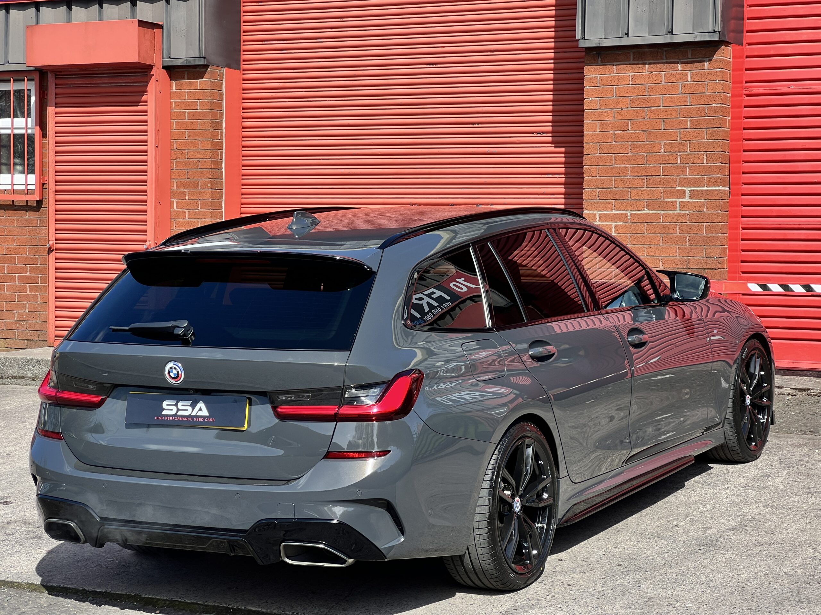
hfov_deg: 25.3
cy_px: 308
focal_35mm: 77
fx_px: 1826
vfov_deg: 19.1
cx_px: 410
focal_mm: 9
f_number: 2.8
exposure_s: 1/401
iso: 32
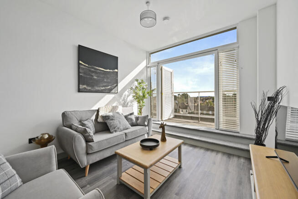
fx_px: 116
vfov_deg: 81.3
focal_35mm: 14
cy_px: 100
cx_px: 149
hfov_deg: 104.2
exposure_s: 1/13
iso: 100
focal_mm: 14
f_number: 7.1
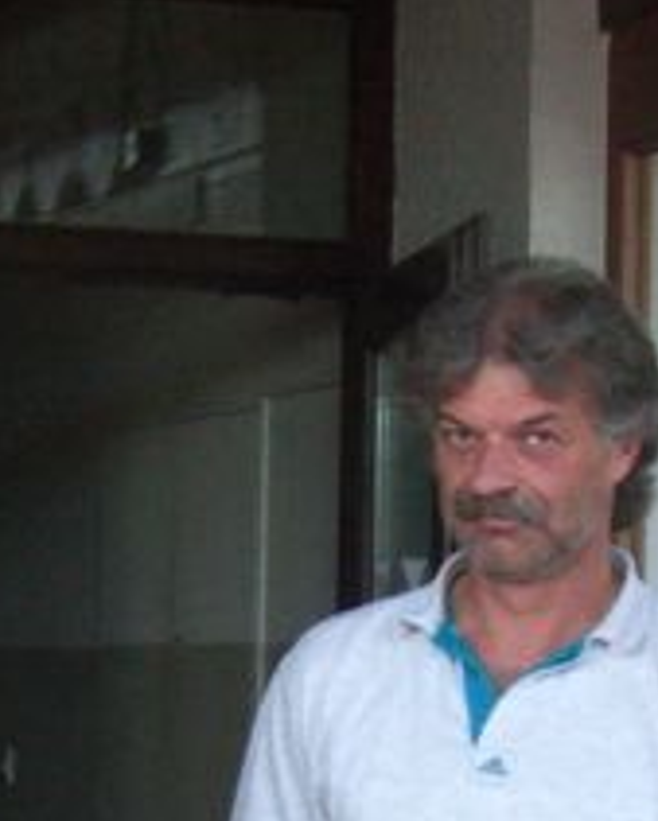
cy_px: 835
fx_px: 4184
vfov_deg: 11.1
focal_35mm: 172
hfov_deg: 8.9
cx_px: 16
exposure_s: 1/320
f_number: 2.8
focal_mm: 7.9
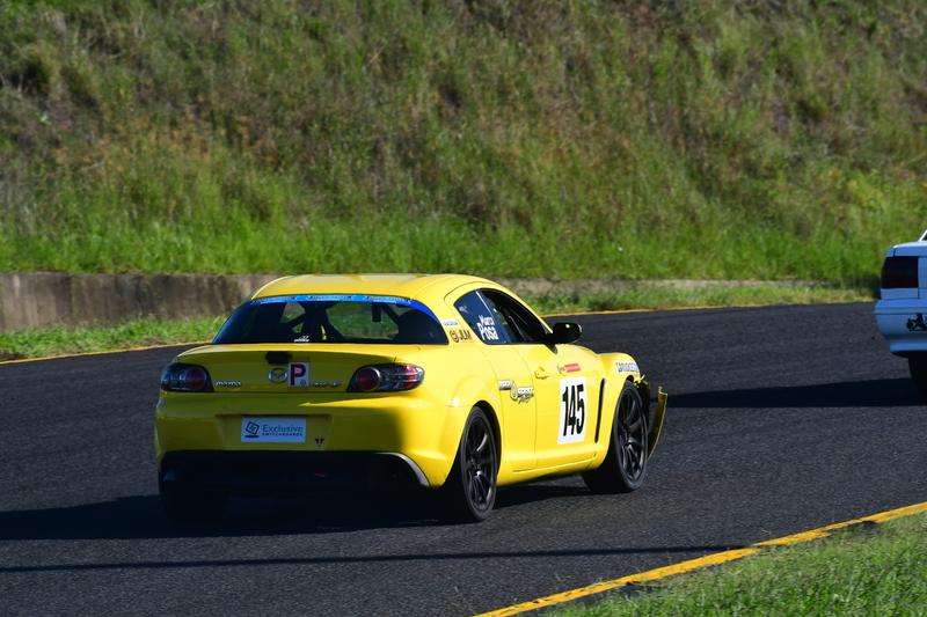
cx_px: 464
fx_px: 16218
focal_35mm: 630
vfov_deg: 2.2
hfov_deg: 3.3
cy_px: 308
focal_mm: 420
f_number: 13
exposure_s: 1/640
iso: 500
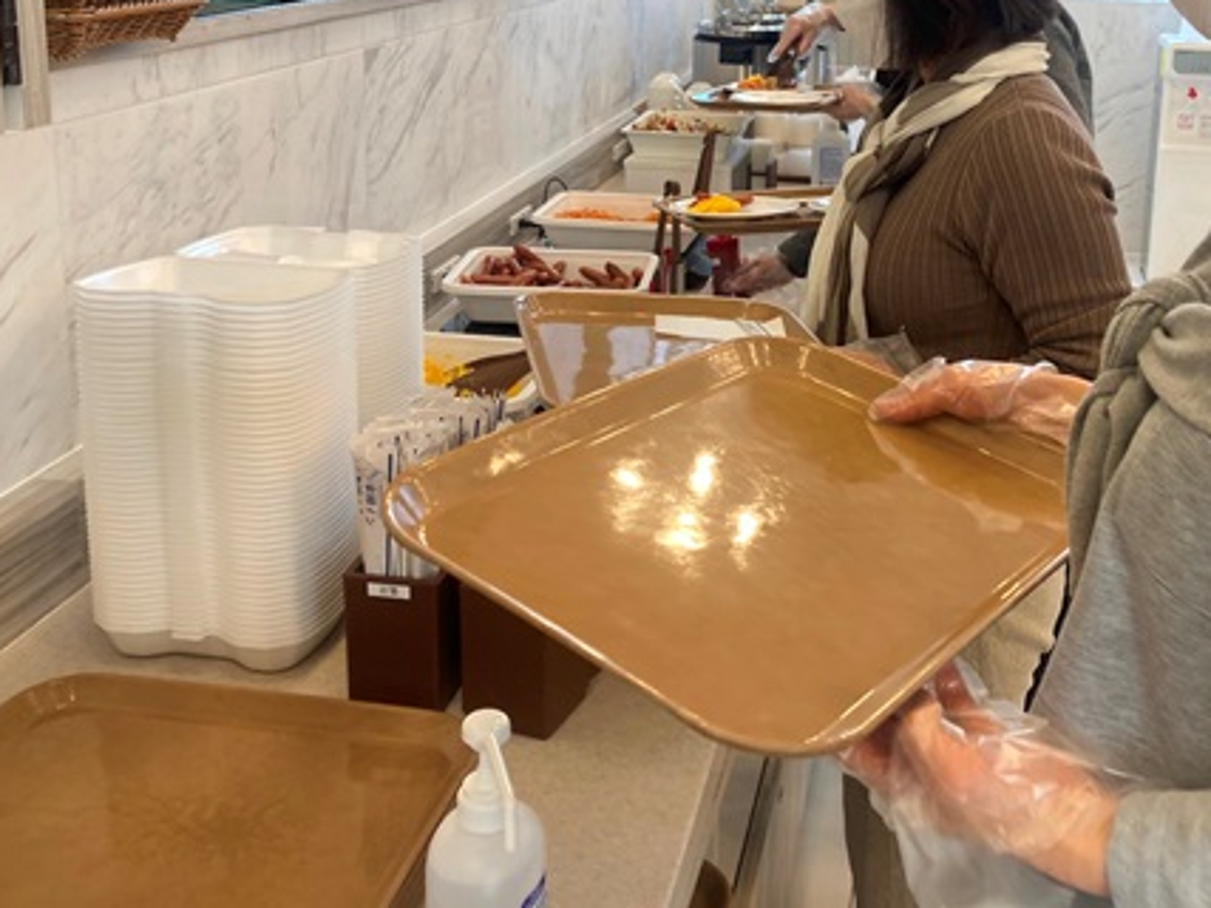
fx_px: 1469
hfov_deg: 44.6
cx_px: 718
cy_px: 230
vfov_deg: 33.7
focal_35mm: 42
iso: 64
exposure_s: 1/100
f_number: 1.8
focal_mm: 3.99
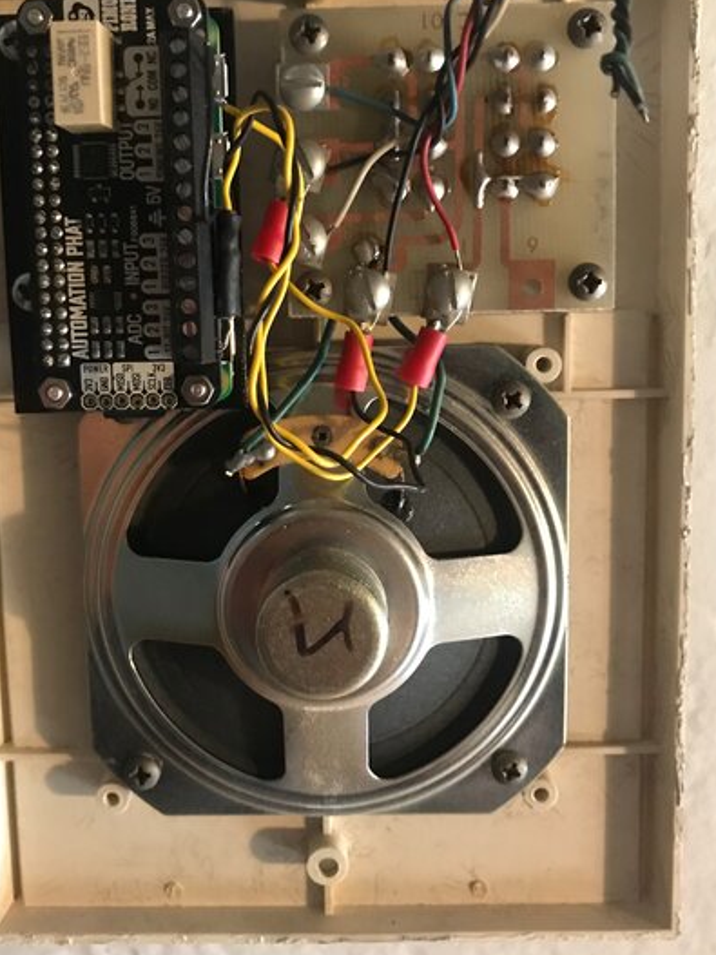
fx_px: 938
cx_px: 315
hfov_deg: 41.7
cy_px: 410
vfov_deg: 53.8
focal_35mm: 34
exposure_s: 1/5
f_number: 1.8
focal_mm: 3.99
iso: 100
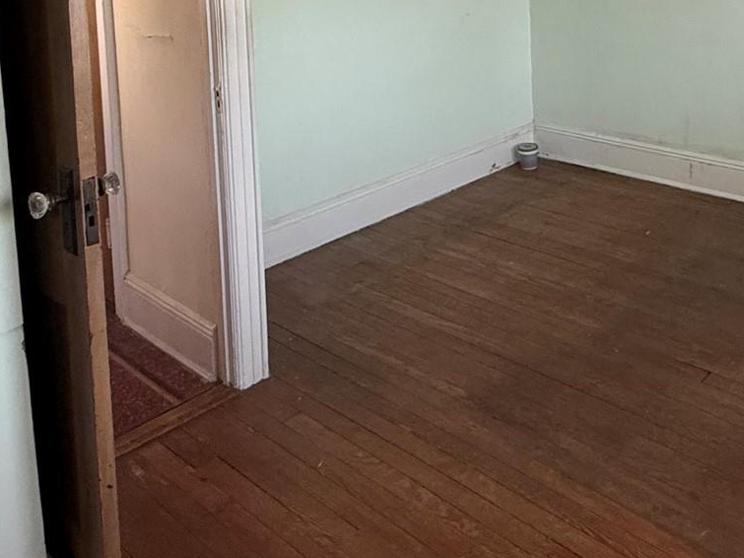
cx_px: 578
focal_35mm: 38
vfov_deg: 33.2
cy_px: -47
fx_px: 817
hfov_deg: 46.8
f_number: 2.2
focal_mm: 2.22
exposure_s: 1/99
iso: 250
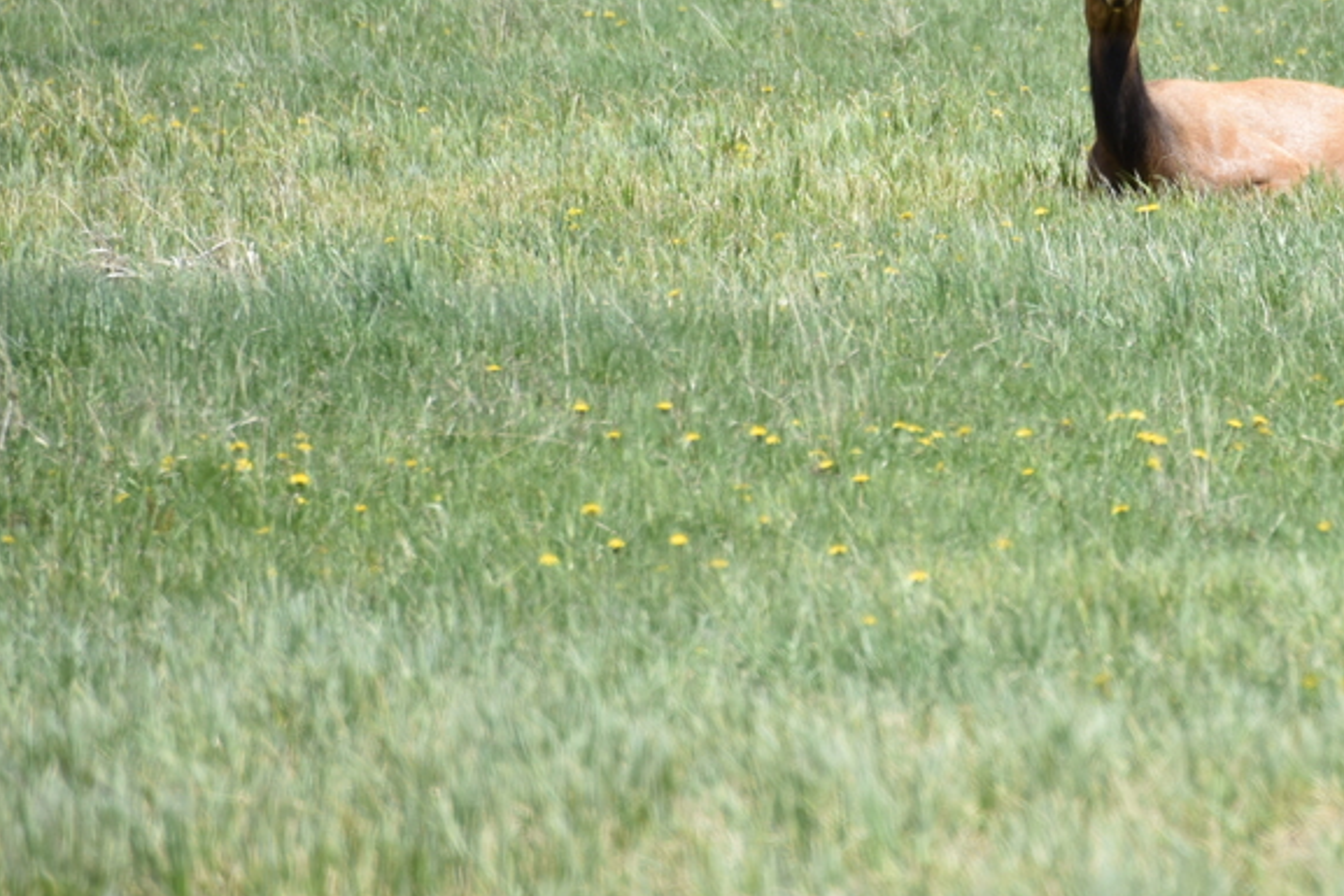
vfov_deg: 2.1
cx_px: 1111
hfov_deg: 3.1
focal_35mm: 666
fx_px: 24869
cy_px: 81
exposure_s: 1/640
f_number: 5.6
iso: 200
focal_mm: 300
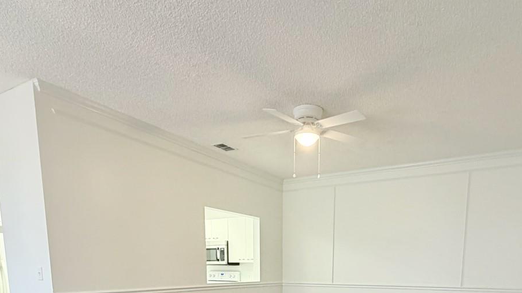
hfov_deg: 69.6
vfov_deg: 36.1
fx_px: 374
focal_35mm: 27
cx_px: 294
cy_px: 326
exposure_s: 1/60
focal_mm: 2.22
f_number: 2.2
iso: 250
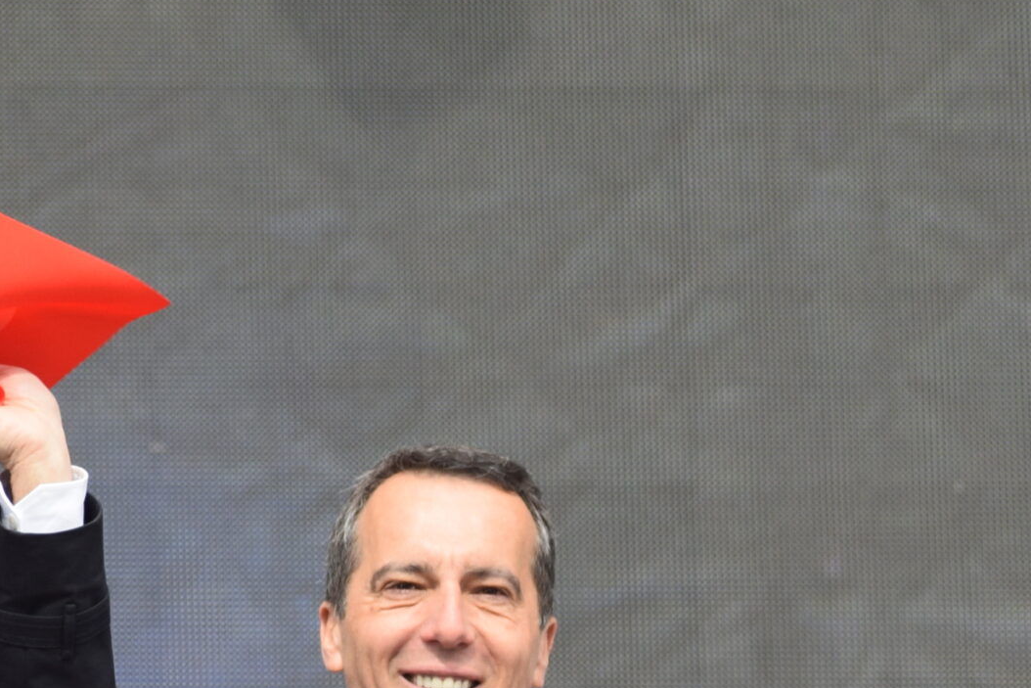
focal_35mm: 492
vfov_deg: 2.8
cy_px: 621
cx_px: 421
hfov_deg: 4.2
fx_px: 14097
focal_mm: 135
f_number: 5.6
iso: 360
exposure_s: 1/500
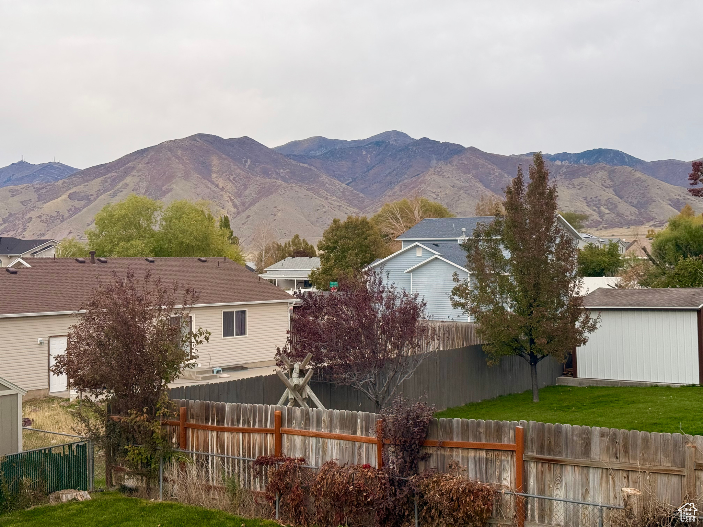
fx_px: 975
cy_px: 264
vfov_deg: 30.3
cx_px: 352
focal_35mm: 48
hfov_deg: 39.7
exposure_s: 1/875
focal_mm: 6.76
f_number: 1.78
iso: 64
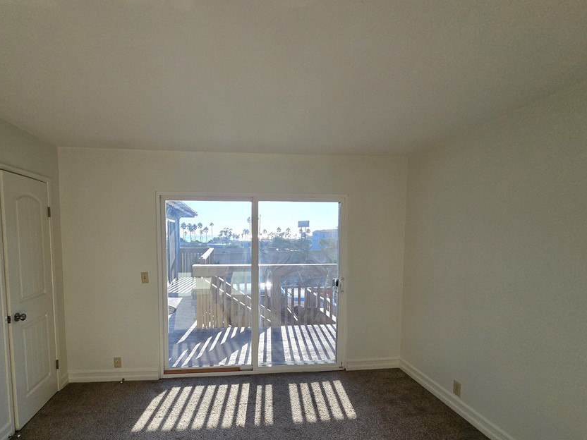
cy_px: 259
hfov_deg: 93.9
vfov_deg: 77.4
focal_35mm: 16
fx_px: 271
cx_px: 253
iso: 160
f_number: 2.2
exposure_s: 1/2000
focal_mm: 2.2
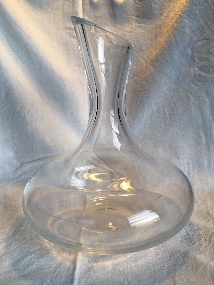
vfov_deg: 60.0
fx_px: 247
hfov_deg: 46.8
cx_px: 110
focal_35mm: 30
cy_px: 141
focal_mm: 4.15
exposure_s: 1/100
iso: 25
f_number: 2.2
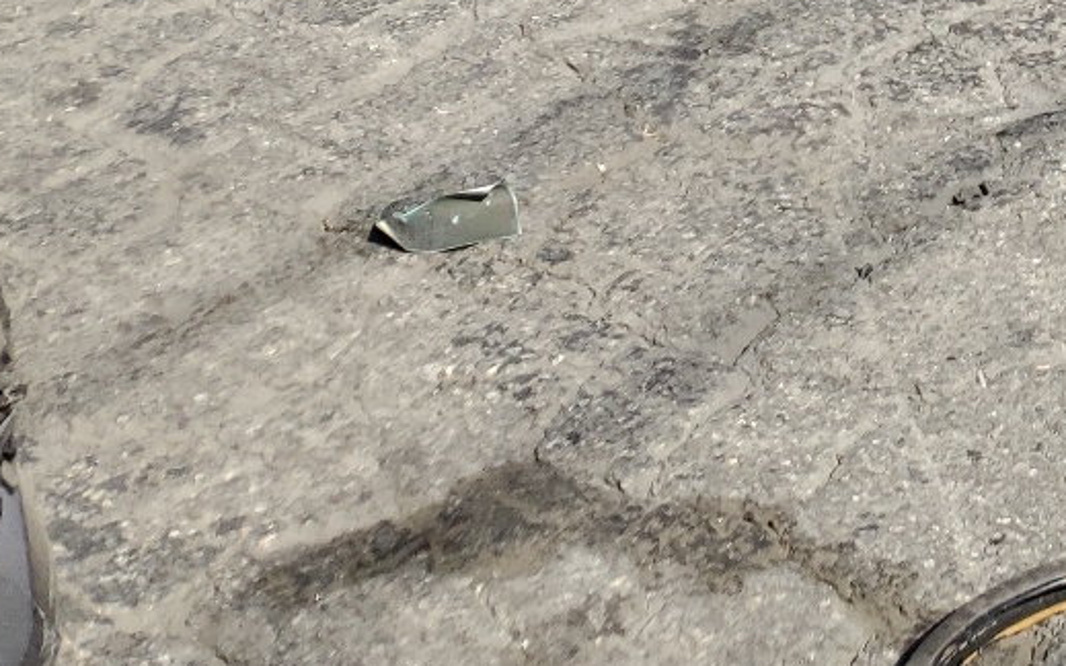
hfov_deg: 21.4
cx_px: 1481
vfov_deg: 13.7
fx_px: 2469
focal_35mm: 85
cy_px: -541
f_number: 1.5
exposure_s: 1/2000
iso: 50
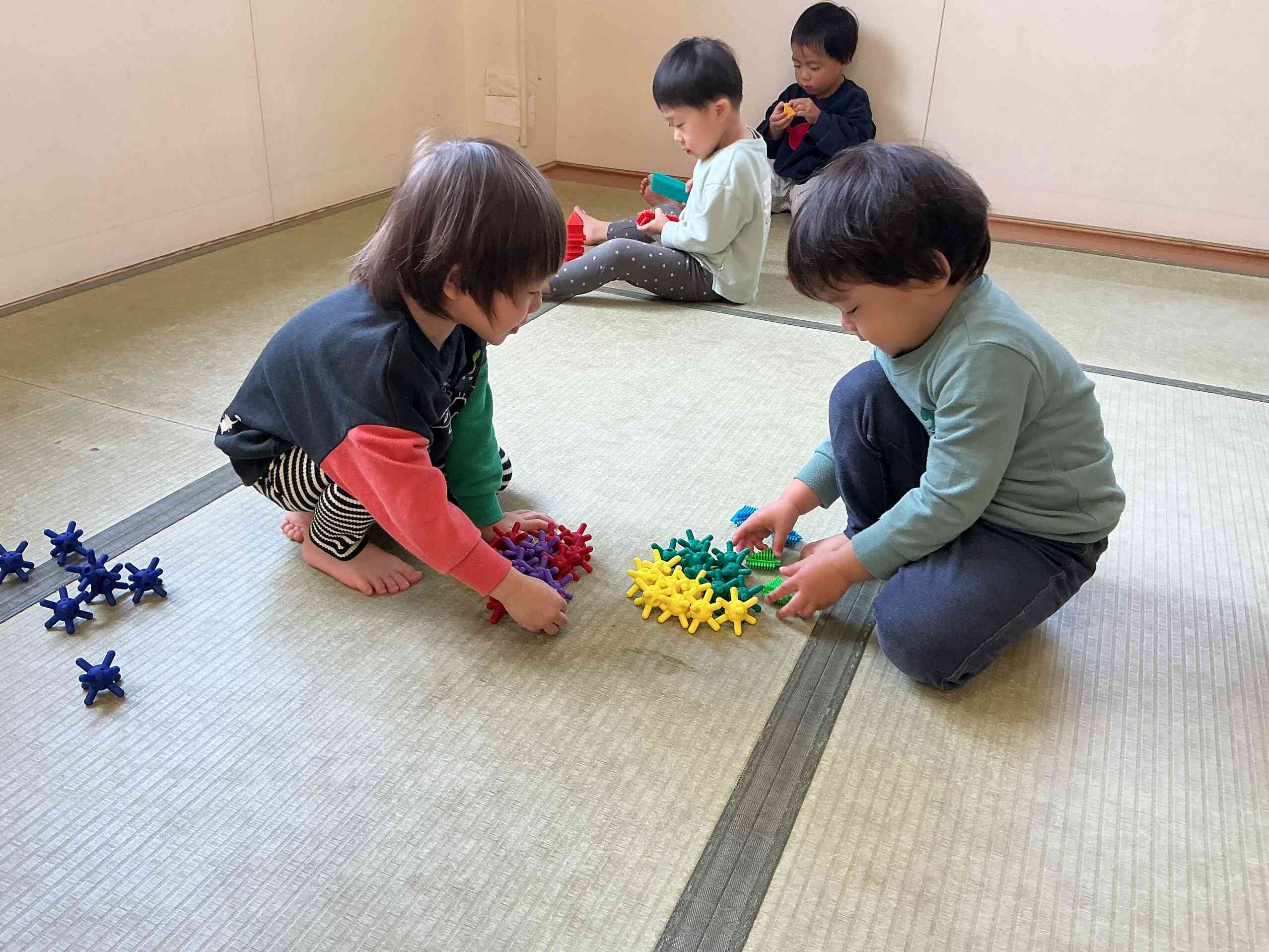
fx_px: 1063
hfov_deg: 61.7
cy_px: 476
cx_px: 634
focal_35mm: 29
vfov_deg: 48.2
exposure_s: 1/60
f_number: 1.8
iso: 50
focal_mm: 3
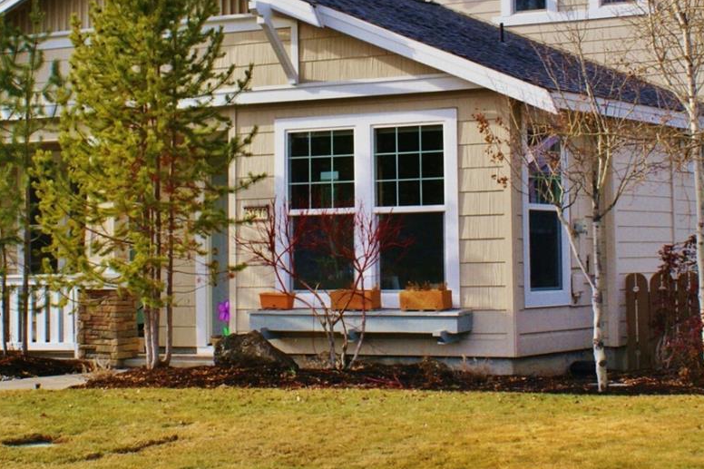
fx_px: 1701
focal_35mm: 87
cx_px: 334
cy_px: 117
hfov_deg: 23.4
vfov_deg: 15.6
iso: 100
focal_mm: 30
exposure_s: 1/100
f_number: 13
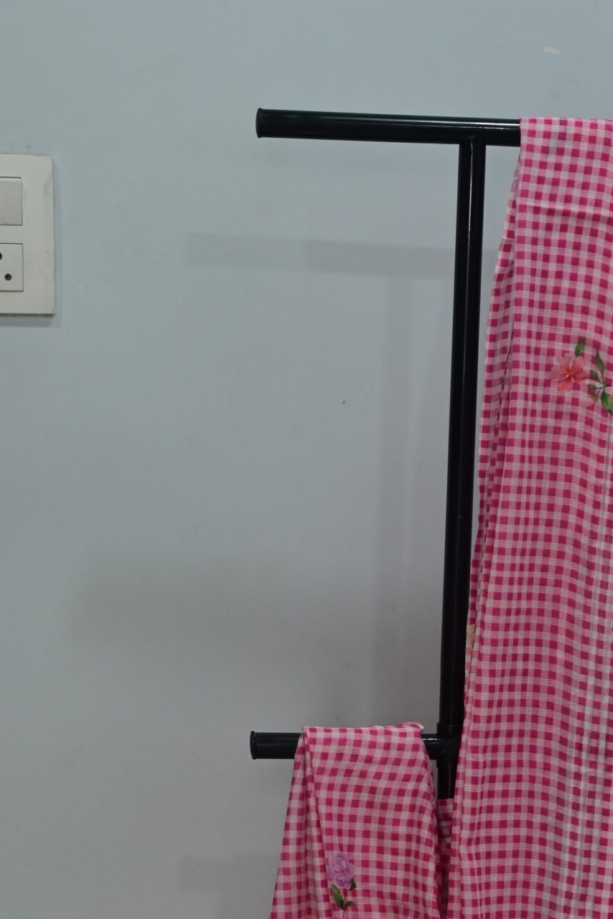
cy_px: 820
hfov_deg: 13.3
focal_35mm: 102
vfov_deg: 19.7
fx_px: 2604
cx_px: 582
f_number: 5.6
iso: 450
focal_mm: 34
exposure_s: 1/50
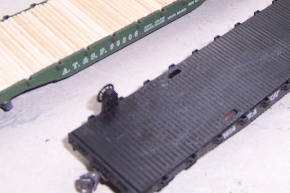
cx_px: 159
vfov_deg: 19.7
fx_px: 556
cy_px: 84
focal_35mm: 69
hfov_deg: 29.2
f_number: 3.4
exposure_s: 1/60
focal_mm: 5.5
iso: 80
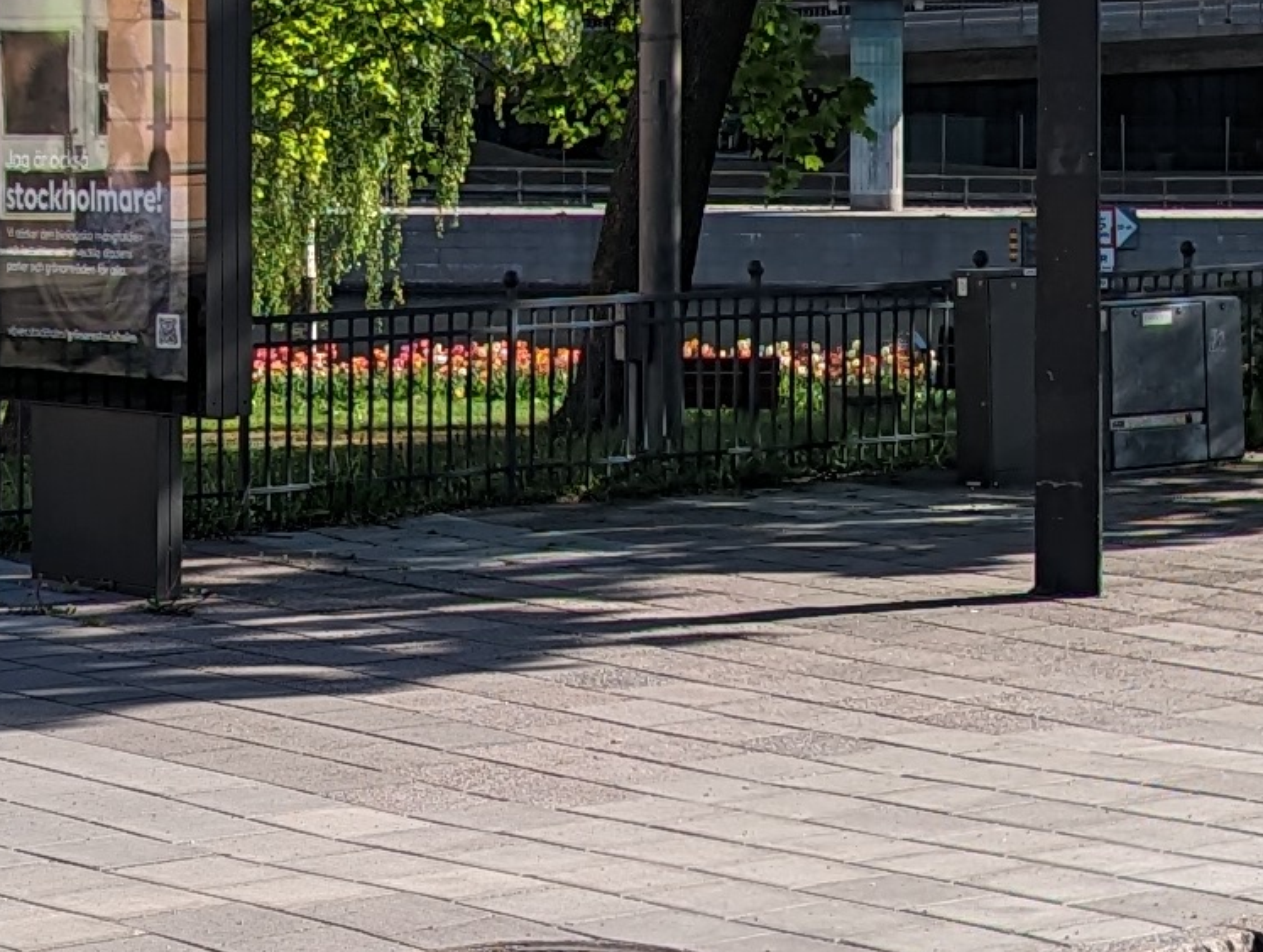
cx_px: 428
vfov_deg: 11.3
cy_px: 71
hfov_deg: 15.0
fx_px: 4788
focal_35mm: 131
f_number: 1.85
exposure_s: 1/2020
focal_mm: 6.81
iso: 45
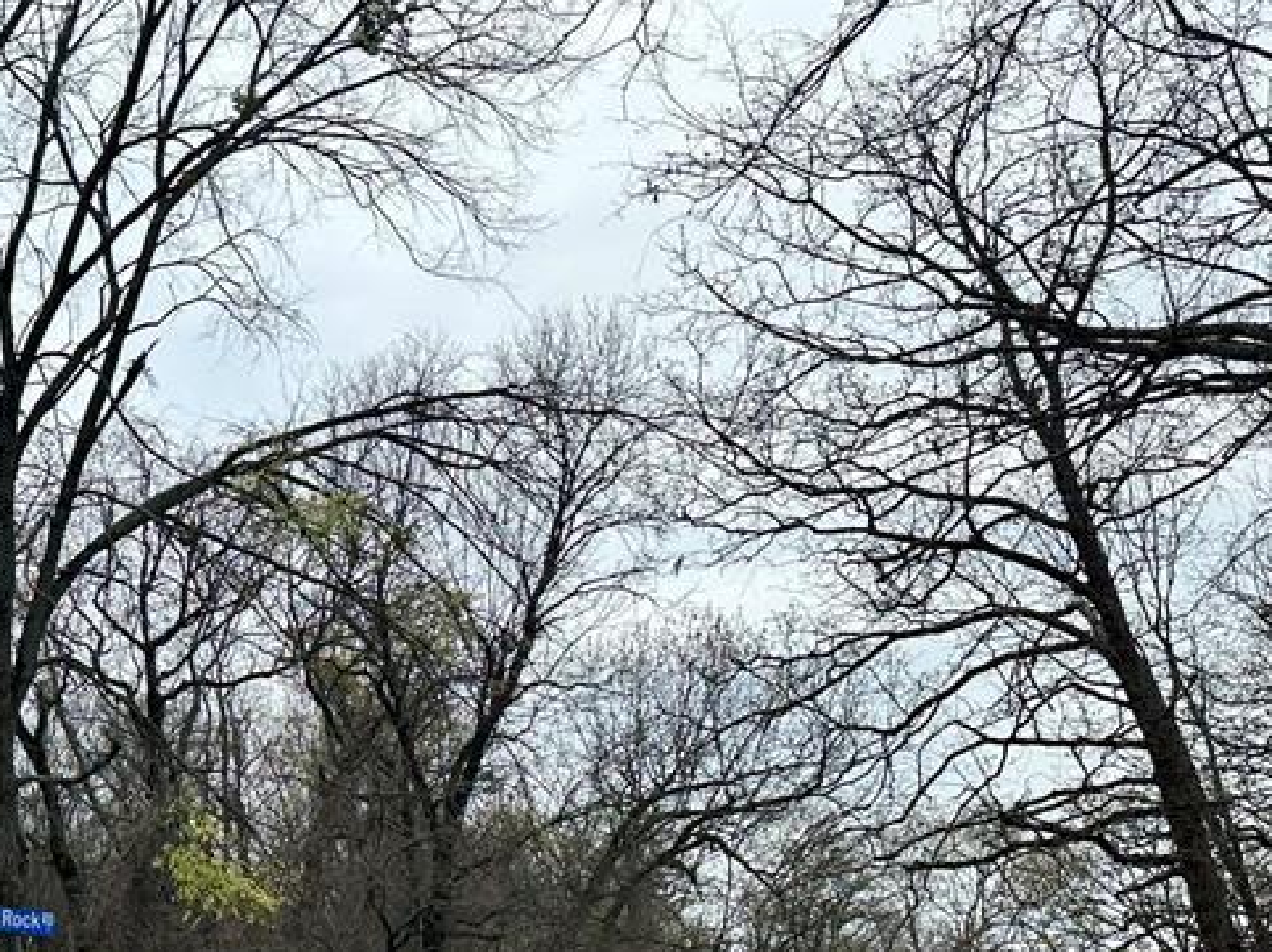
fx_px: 1873
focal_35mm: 51
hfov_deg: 35.9
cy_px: 947
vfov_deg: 27.0
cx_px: 198
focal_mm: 6.86
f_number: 1.78
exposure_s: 1/6623
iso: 80
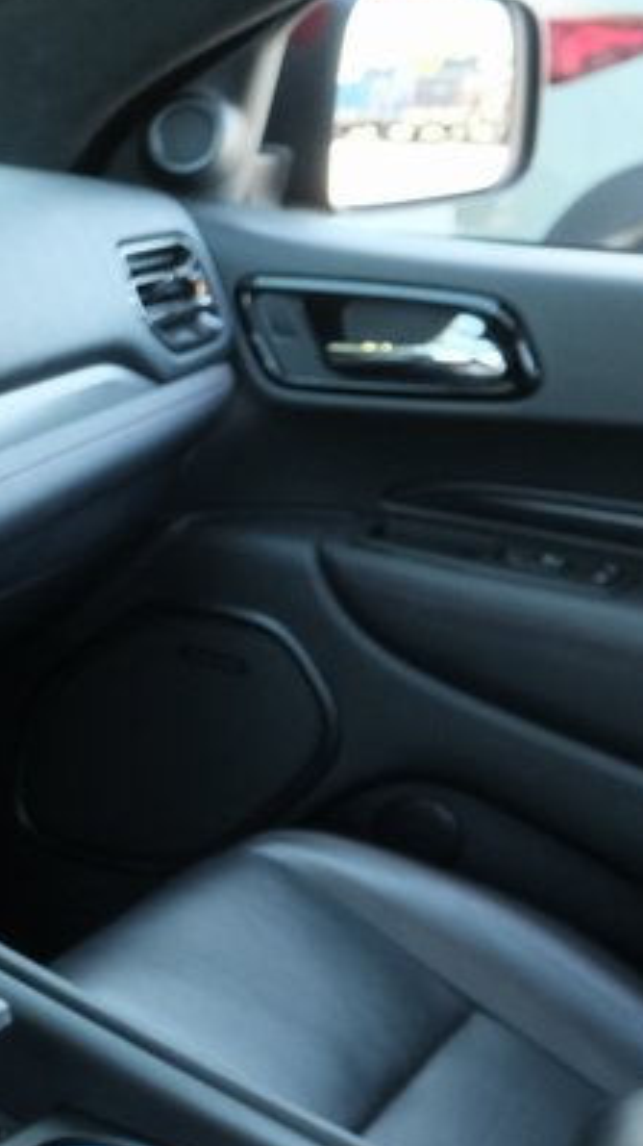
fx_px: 2215
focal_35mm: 73
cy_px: 827
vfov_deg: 28.6
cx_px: -793
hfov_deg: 13.3
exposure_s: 1/100
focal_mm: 18
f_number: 5
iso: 1600
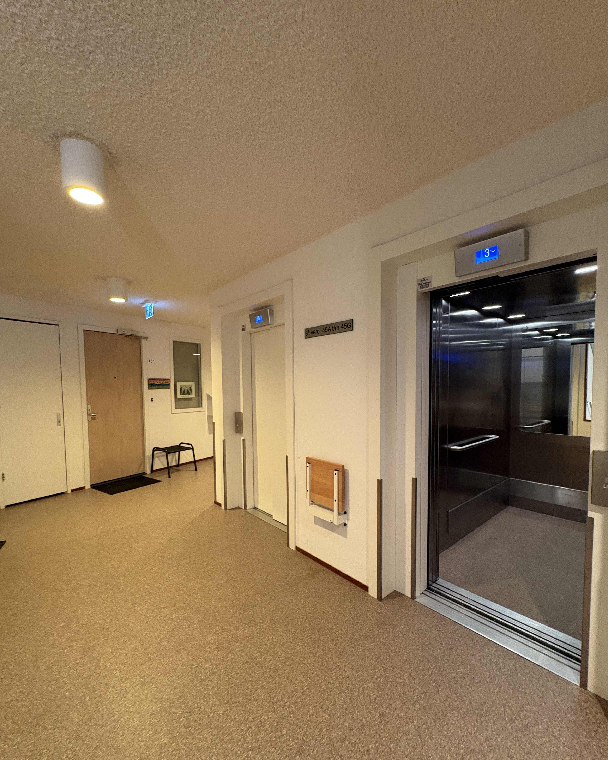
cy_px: 403
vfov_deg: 96.7
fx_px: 337
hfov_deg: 84.0
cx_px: 302
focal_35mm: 15
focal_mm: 2.22
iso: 500
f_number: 2.2
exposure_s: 1/50
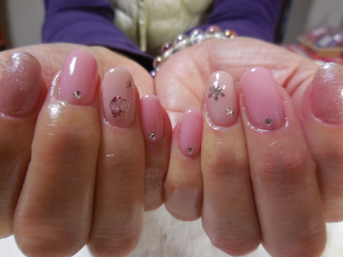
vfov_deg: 54.9
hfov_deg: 69.4
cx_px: 172
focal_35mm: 25
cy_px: 128
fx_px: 248
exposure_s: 1/30
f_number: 3.3
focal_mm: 4.5
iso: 200
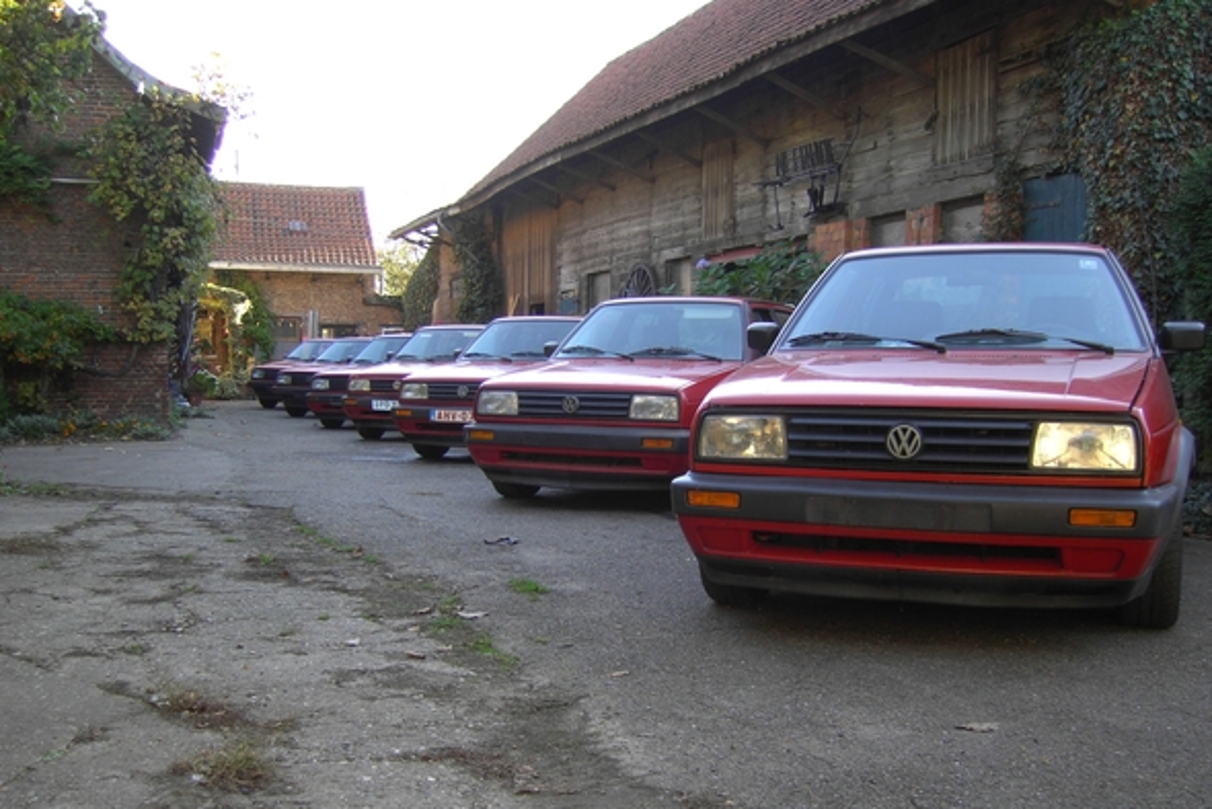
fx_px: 1246
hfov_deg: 51.9
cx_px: 602
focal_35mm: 37
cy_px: 458
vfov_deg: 35.9
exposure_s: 1/55
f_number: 2.8
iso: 50
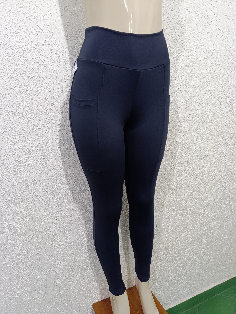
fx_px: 209
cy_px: 157
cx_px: 118
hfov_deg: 59.0
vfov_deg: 73.8
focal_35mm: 23
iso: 1250
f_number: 1.6
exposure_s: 1/30
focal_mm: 6.14
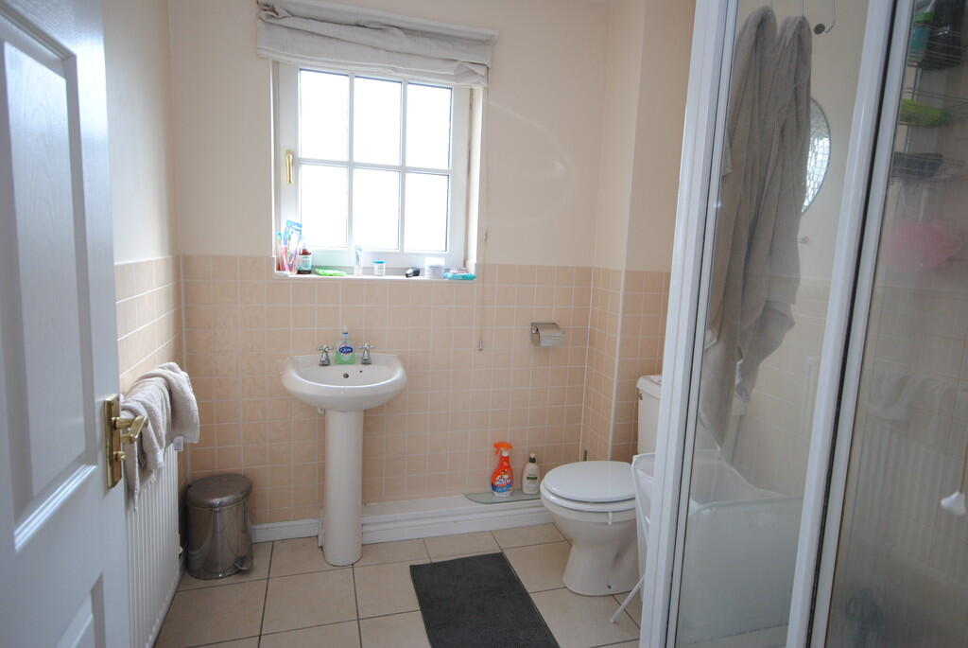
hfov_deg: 81.1
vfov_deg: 59.6
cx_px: 484
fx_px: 565
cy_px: 324
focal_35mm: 21
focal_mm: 14
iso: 200
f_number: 4.8
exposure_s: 1/30
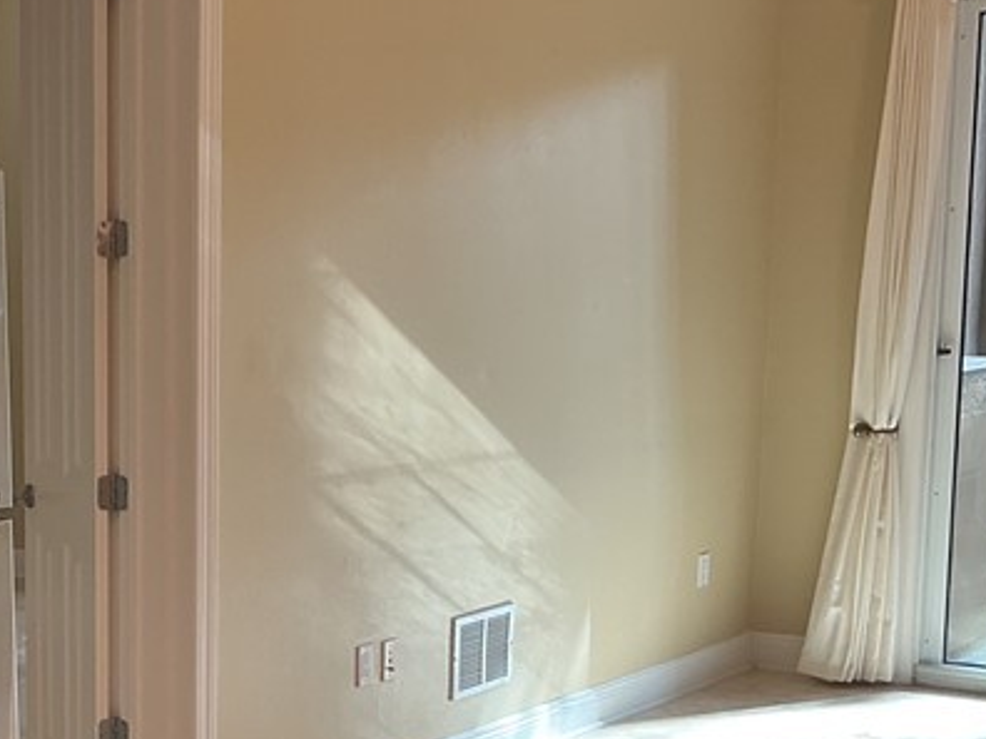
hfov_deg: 24.9
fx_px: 2136
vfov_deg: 19.4
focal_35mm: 75
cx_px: 25
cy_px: 597
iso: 40
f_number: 1.8
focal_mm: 3
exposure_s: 1/60
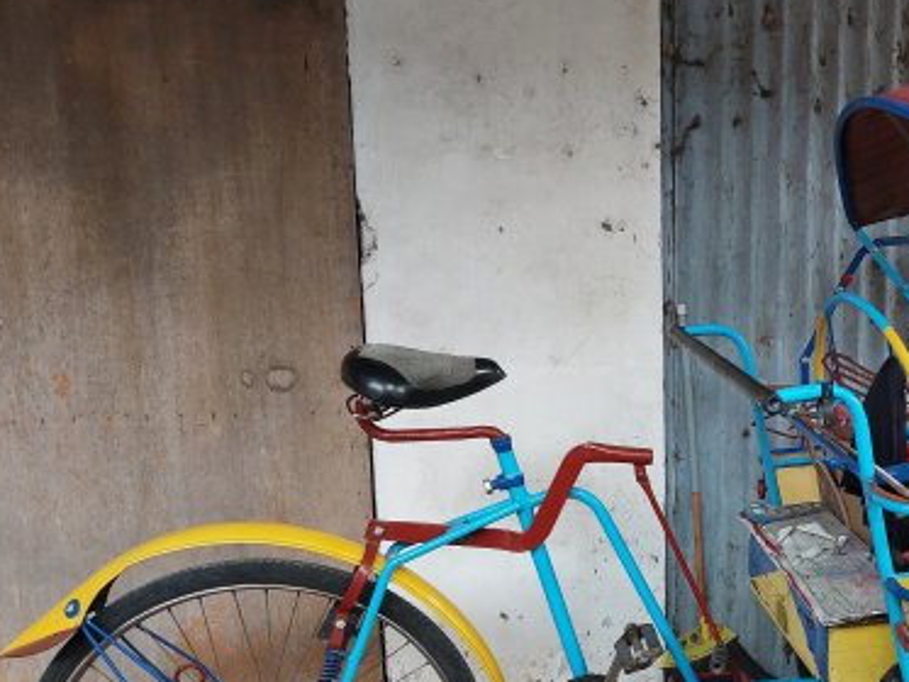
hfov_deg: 43.8
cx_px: 716
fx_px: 1077
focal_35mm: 41
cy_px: 505
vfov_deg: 34.5
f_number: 1.8
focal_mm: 5.23
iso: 80
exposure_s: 1/100
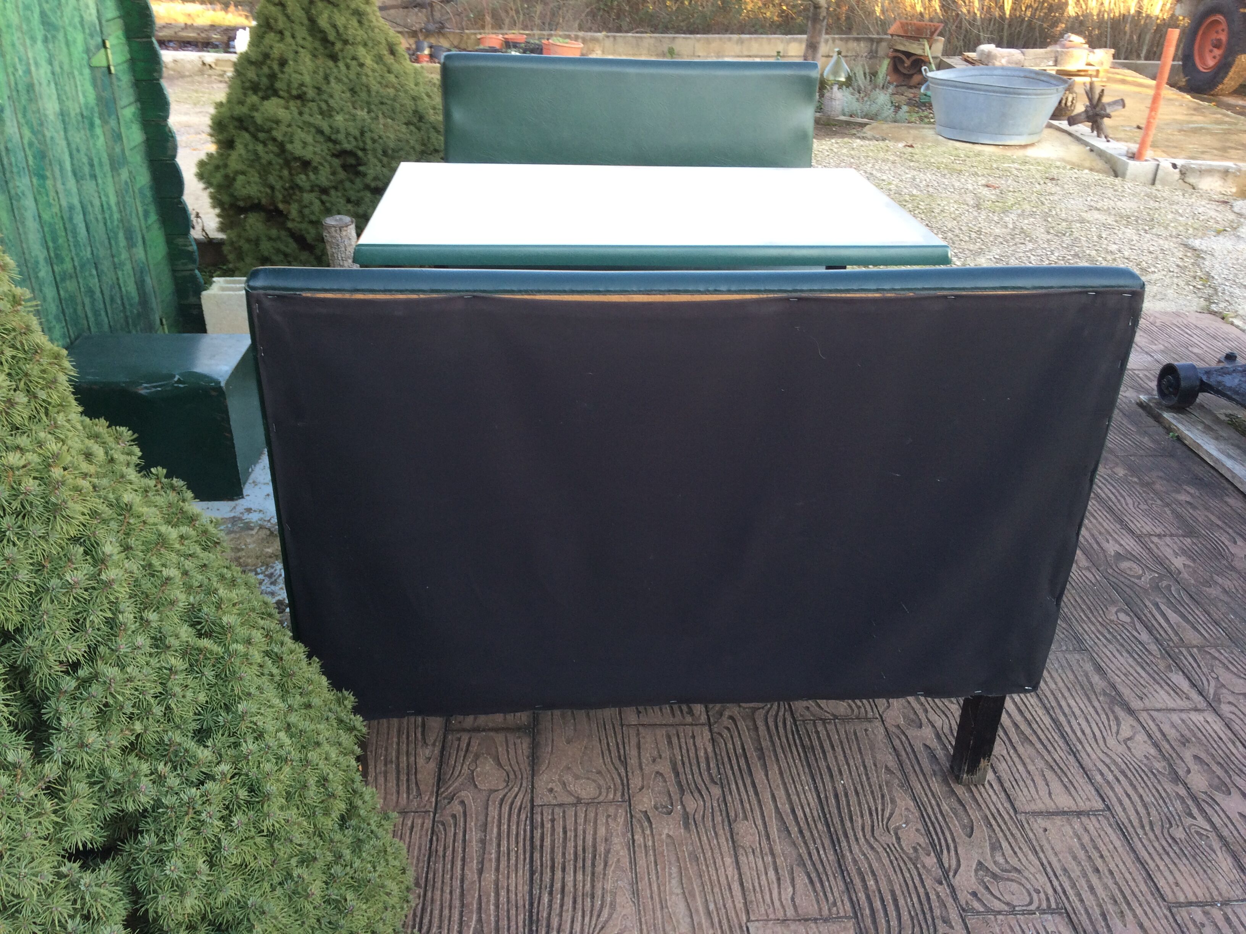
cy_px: 467
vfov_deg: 48.2
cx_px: 623
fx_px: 1044
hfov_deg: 61.7
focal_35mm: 29
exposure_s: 1/50
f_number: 2.2
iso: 40
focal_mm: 4.15
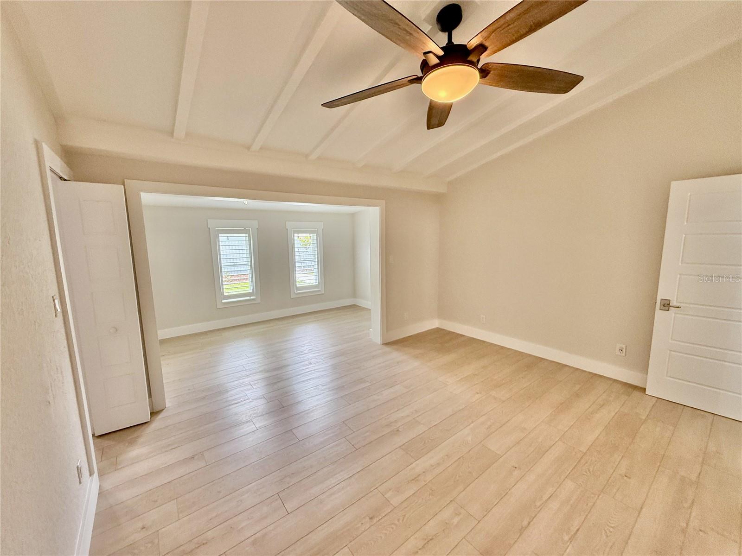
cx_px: 371
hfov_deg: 102.1
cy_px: 278
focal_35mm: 14
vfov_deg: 85.7
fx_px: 300
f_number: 2.2
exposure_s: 1/120
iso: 160
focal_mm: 2.22
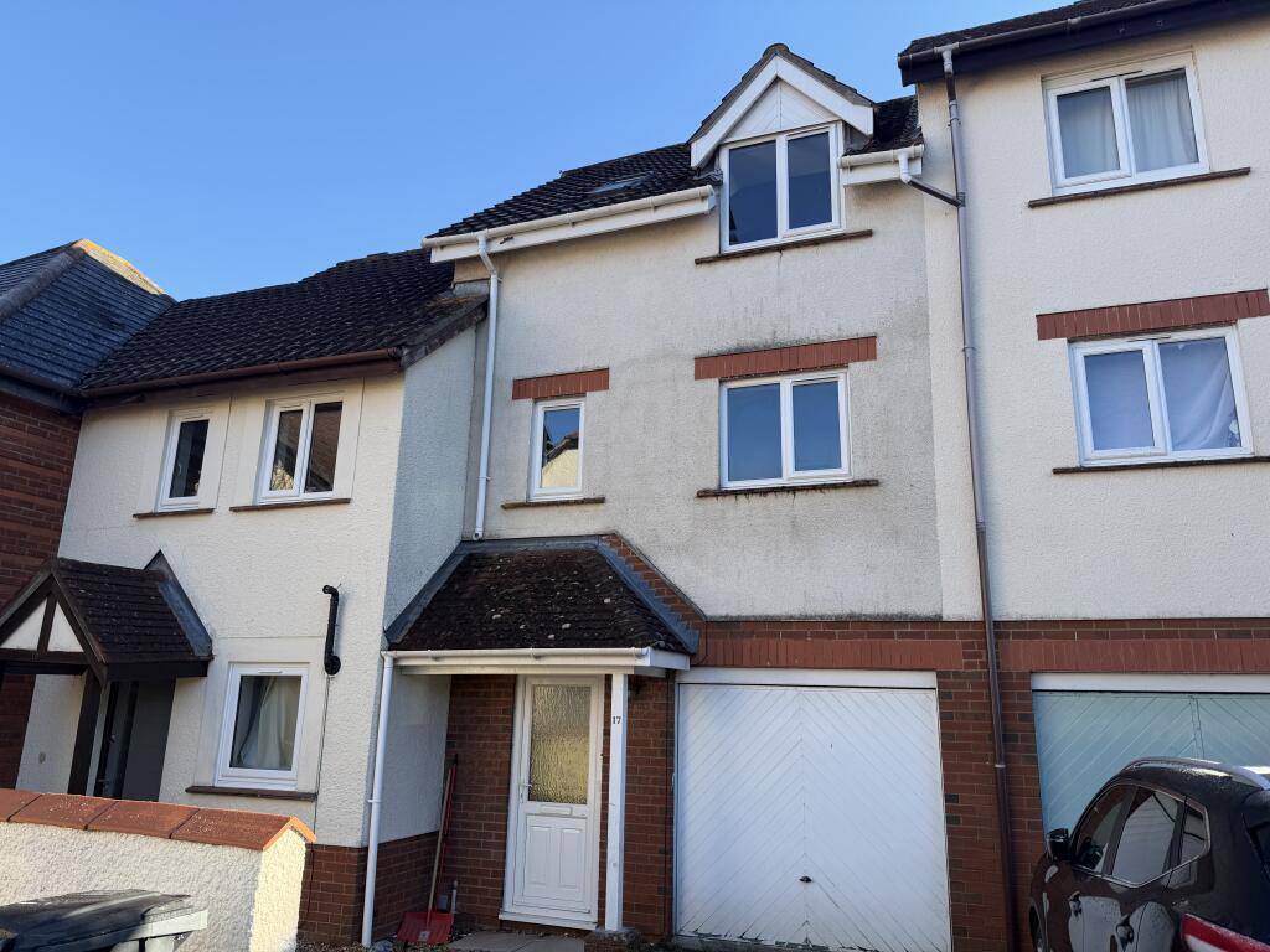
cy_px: 476
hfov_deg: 71.6
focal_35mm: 24
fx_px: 881
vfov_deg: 56.8
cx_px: 635
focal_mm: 6.76
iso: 80
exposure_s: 1/1292
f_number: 1.78
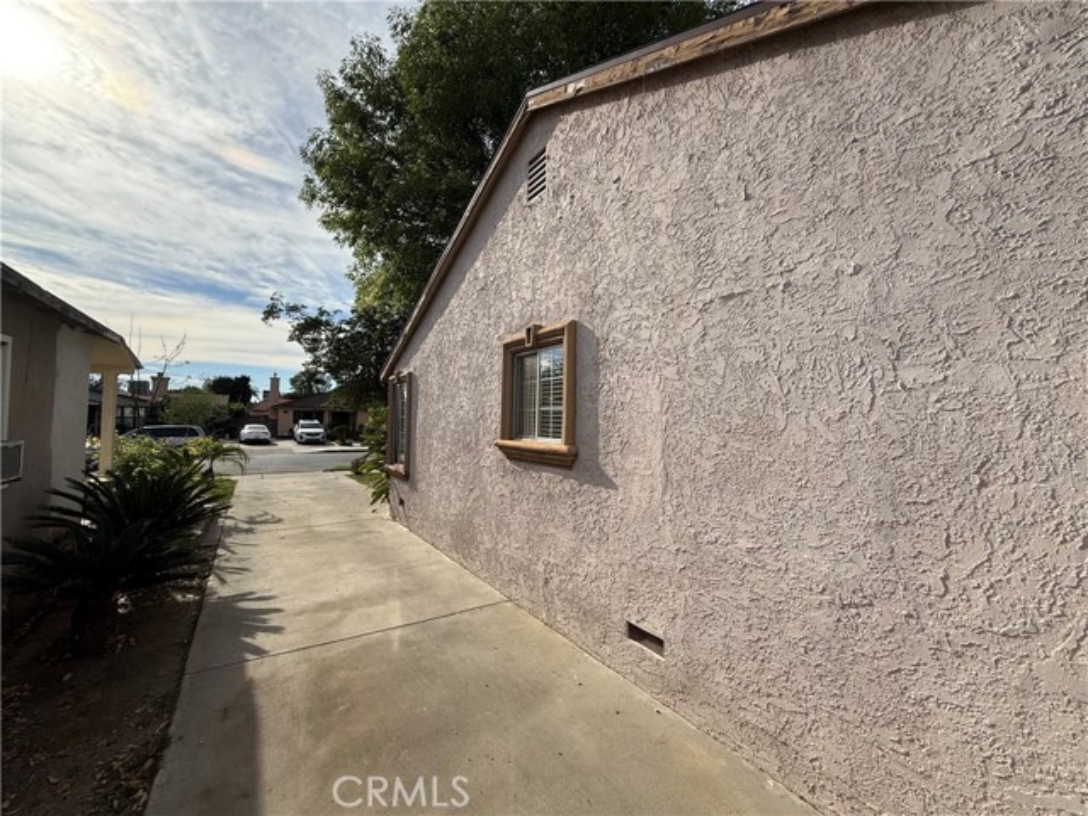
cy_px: 408
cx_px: 544
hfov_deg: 102.1
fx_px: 440
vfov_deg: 85.7
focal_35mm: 14
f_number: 2.2
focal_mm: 2.22
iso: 80
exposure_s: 1/4425
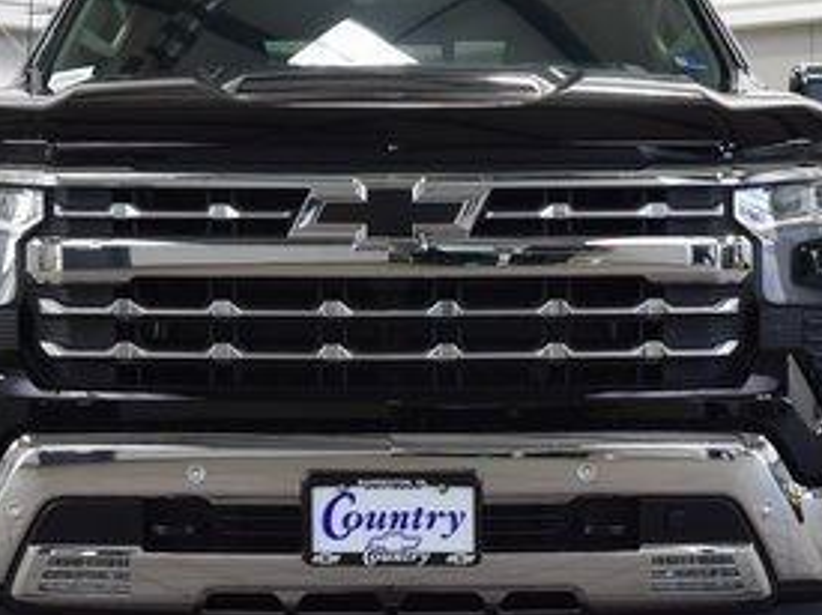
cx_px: 398
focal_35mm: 121
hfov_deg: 16.3
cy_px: 315
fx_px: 2872
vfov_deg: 12.2
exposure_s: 1/15
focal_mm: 36
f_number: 6.3
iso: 400
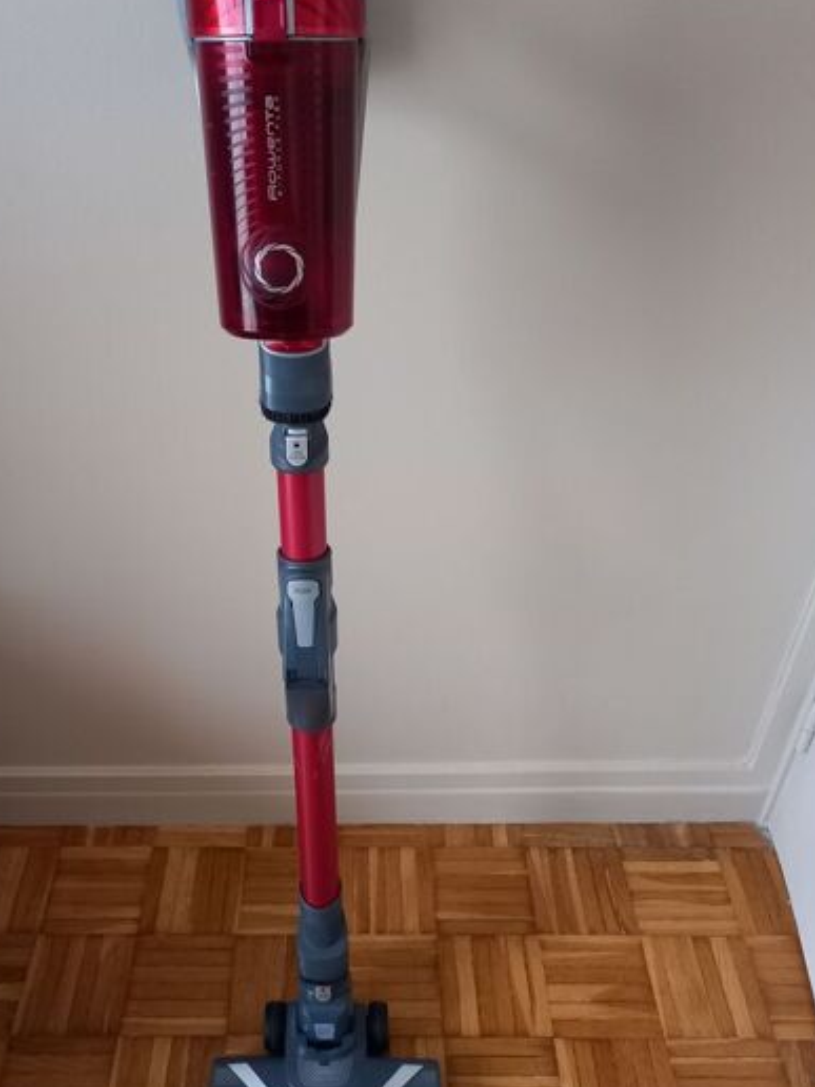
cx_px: 339
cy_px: 544
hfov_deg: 45.3
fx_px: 973
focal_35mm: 31
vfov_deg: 58.4
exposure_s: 1/20
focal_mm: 4.6
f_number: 2
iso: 400
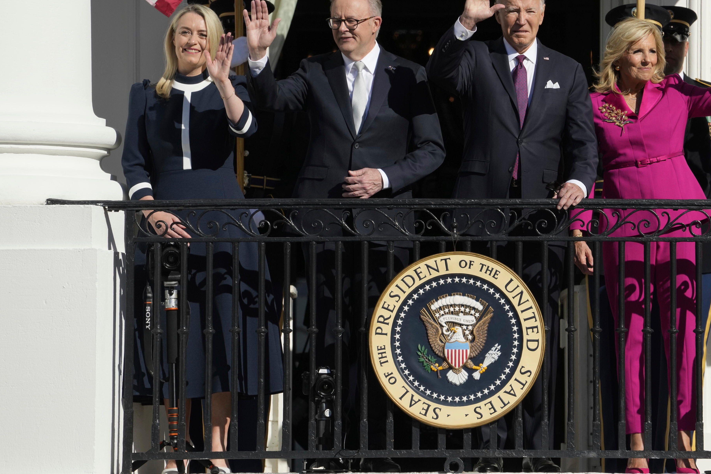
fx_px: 16292
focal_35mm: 825
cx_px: 475
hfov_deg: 2.5
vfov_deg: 1.7
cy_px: 168
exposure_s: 1/1250
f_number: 11
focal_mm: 600
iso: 500
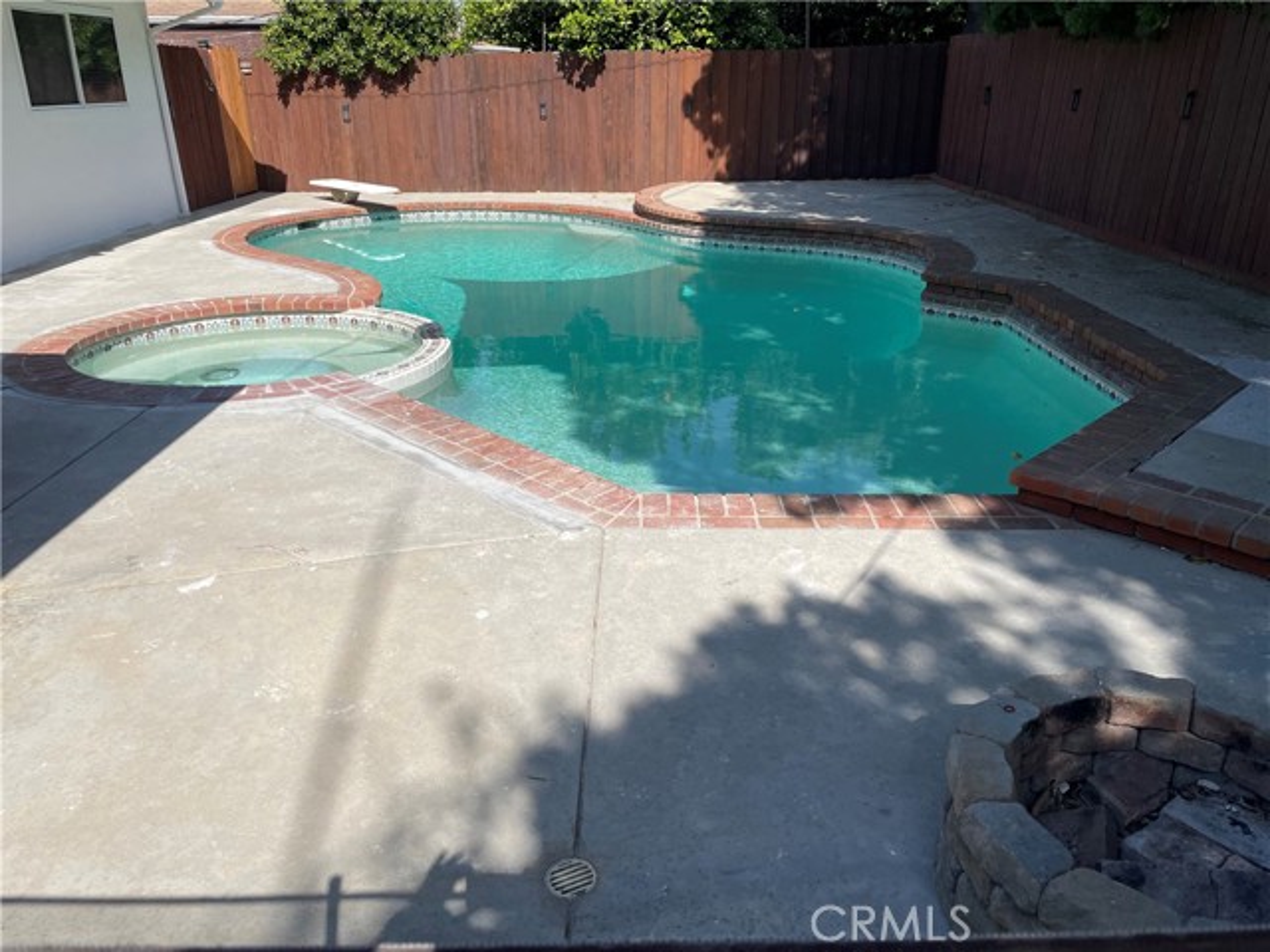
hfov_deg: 67.3
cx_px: 635
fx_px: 954
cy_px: 476
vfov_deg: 53.1
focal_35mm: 26
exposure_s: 1/3861
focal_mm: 4.2
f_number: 1.6
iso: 32
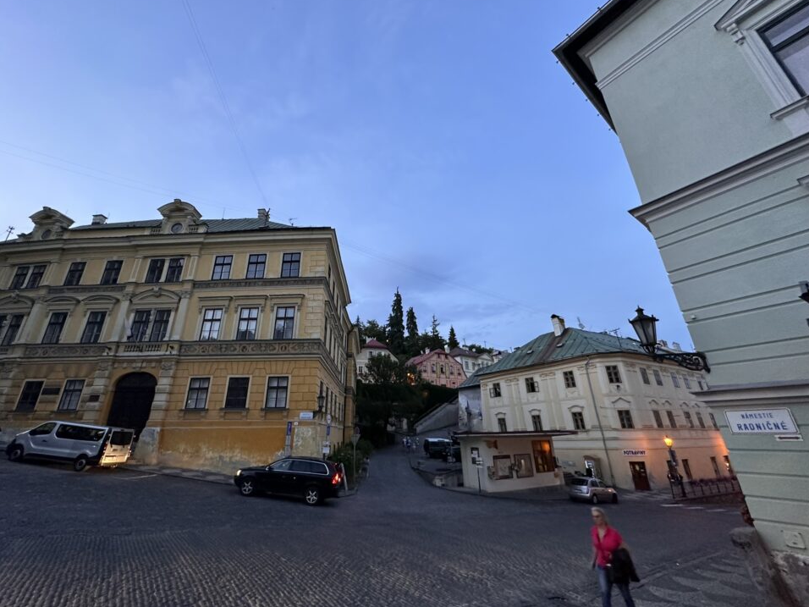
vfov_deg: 81.7
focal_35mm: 15
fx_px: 351
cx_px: 378
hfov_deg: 98.0
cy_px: 285
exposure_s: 1/50
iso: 250
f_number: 2.2
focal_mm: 2.22
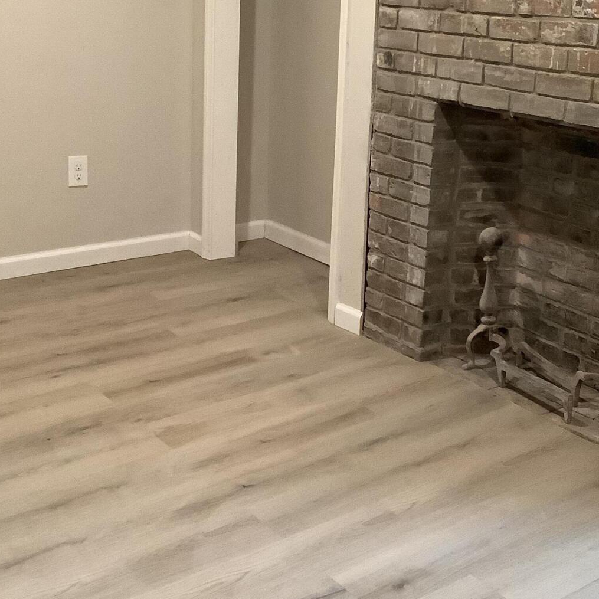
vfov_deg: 31.4
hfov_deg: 31.5
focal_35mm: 54
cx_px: 362
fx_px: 1057
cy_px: 192
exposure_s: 1/40
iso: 320
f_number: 2.4
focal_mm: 3.3
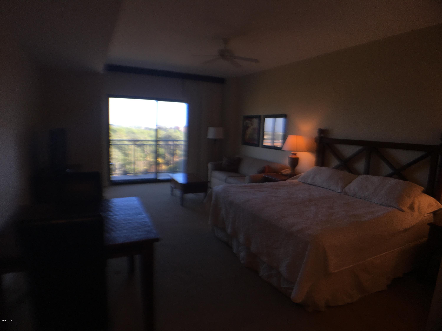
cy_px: 166
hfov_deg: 61.7
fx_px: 370
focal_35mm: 29
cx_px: 221
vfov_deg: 48.2
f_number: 2.2
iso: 32
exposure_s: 1/60
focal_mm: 4.15
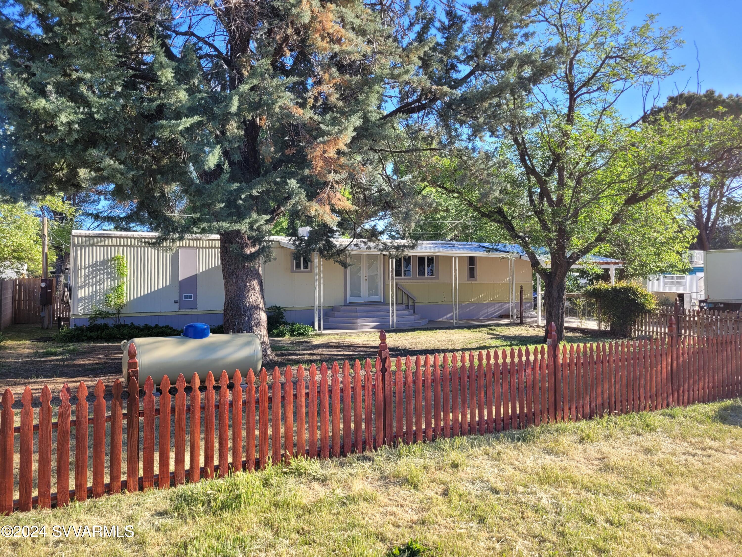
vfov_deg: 53.1
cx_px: 371
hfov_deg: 67.3
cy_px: 278
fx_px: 557
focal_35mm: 26
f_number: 1.8
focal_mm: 5.4
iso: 40
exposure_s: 1/756
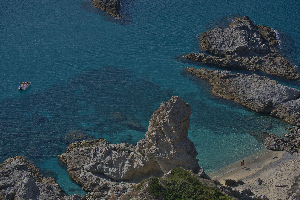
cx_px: 150
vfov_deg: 18.2
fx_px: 625
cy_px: 100
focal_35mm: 75
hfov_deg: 27.0
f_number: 8
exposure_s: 1/500
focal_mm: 50
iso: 200
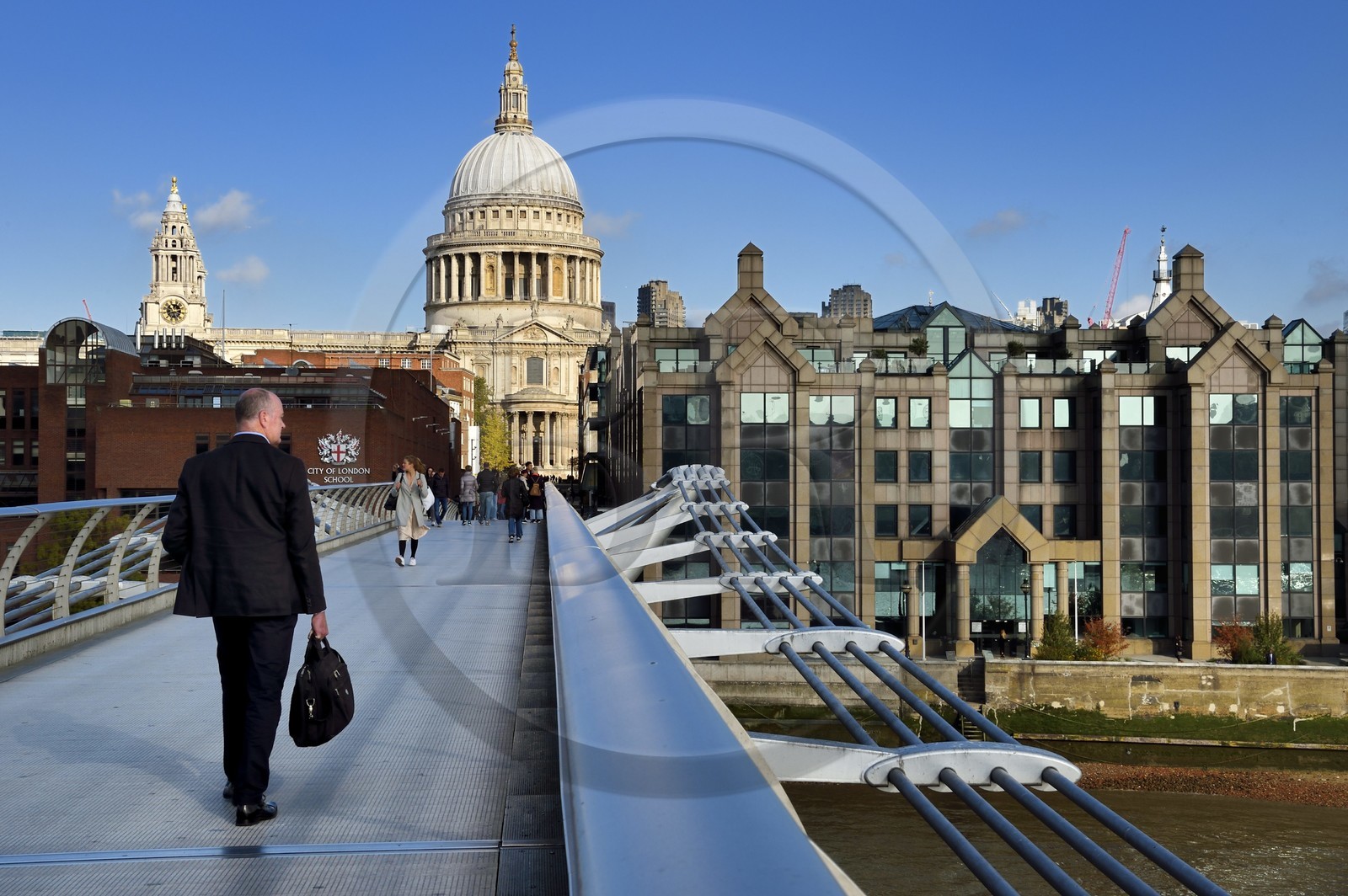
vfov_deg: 28.0
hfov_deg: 41.1
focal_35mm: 48
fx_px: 1796
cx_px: 674
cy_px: 448
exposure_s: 1/250
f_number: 18
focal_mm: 48
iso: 200
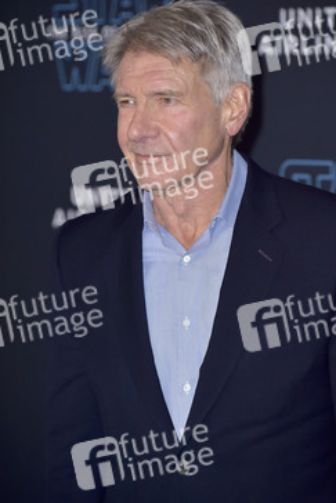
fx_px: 4615
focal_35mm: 330
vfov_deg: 6.2
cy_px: 250
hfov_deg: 4.2
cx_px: 183
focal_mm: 300
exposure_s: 1/250
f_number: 7.1
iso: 800
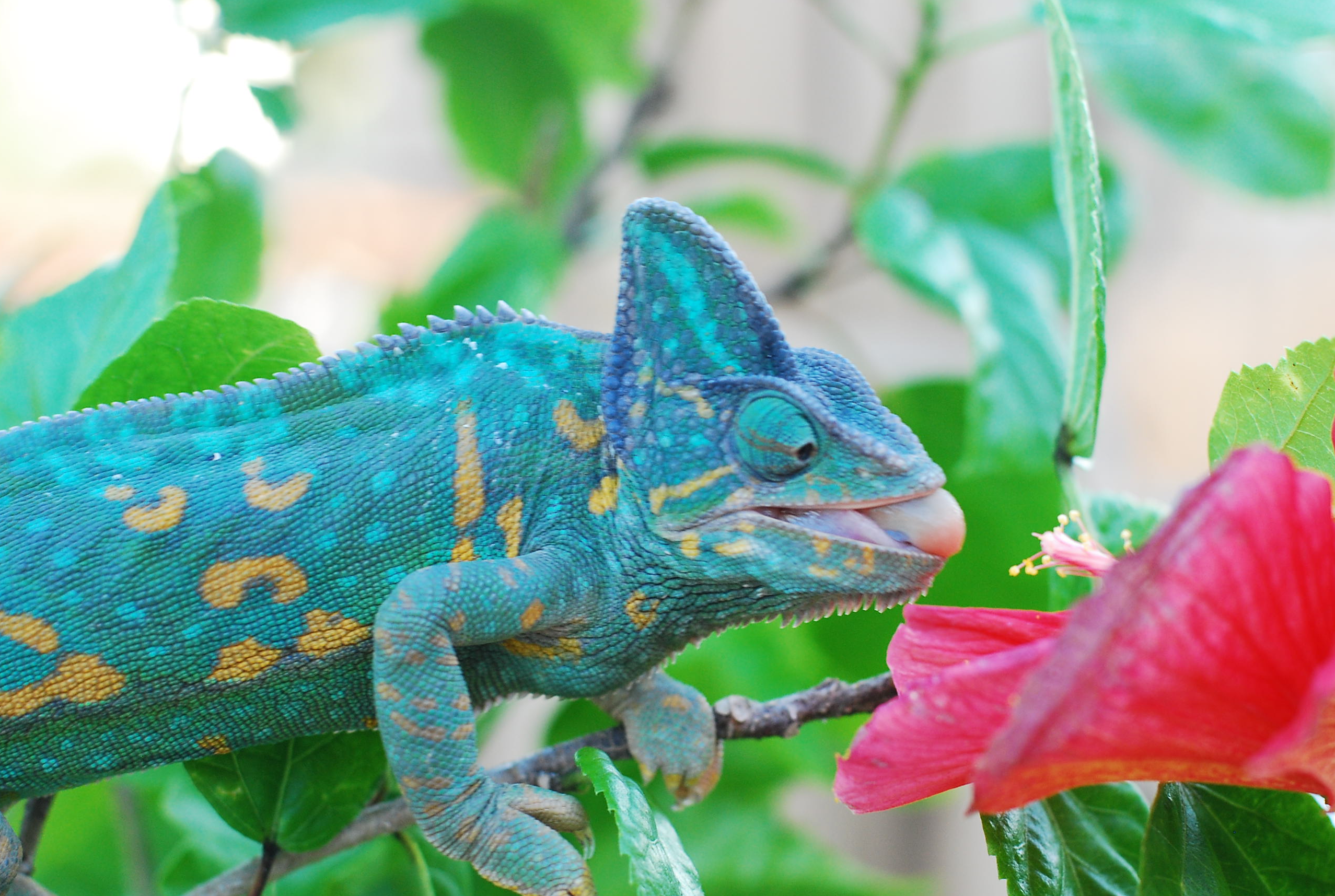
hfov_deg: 23.9
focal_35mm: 85
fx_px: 3158
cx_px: 741
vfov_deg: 16.1
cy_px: 494
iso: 400
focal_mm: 50
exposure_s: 1/80
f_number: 4.5
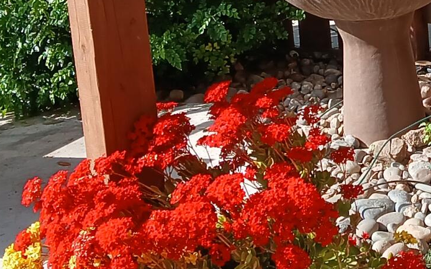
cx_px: 527
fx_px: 1327
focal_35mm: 113
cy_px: -127
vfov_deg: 11.2
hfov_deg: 17.5
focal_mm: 3.98
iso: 20
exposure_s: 1/290
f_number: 1.8
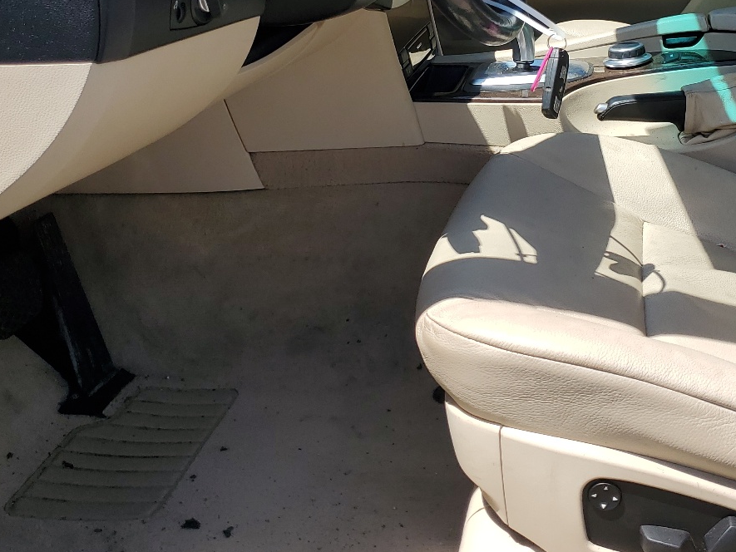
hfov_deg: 39.8
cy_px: 77
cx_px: 507
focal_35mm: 47
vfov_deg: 29.8
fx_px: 999
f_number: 1.5
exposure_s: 1/2000
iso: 50
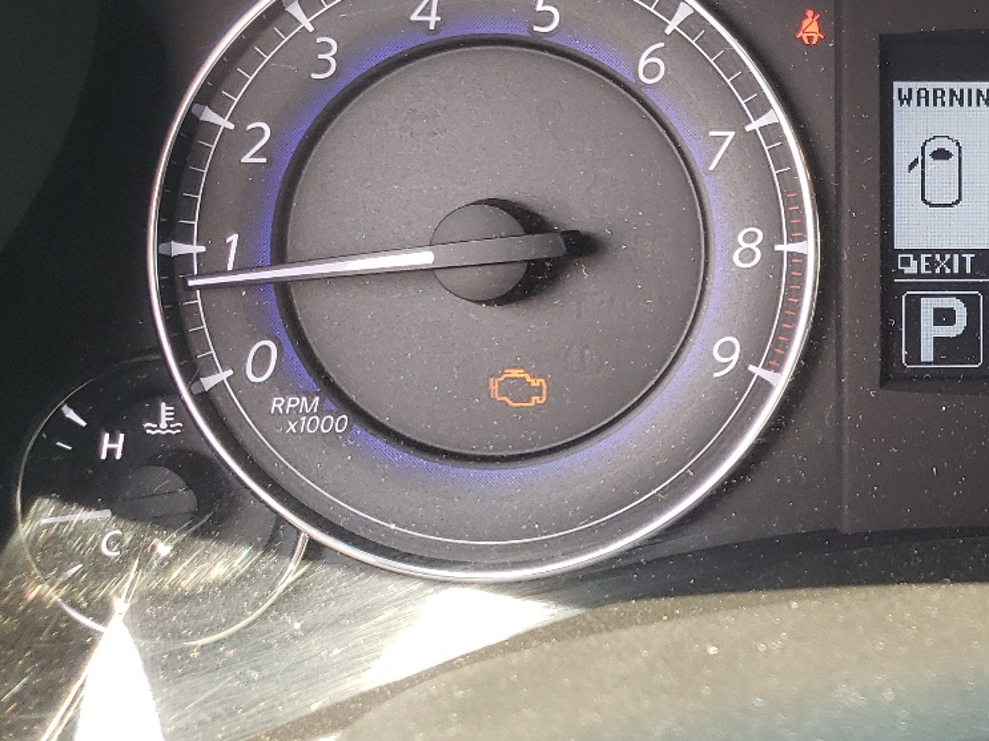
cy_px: 291
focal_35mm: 56
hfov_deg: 31.9
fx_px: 1600
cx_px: 966
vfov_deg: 26.0
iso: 86
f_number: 1.5
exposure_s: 1/100
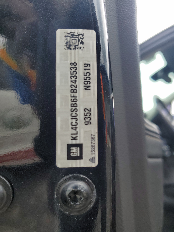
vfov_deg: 67.3
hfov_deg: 53.1
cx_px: 87
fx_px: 174
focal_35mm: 26
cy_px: 116
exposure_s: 1/667
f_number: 1.5
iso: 50
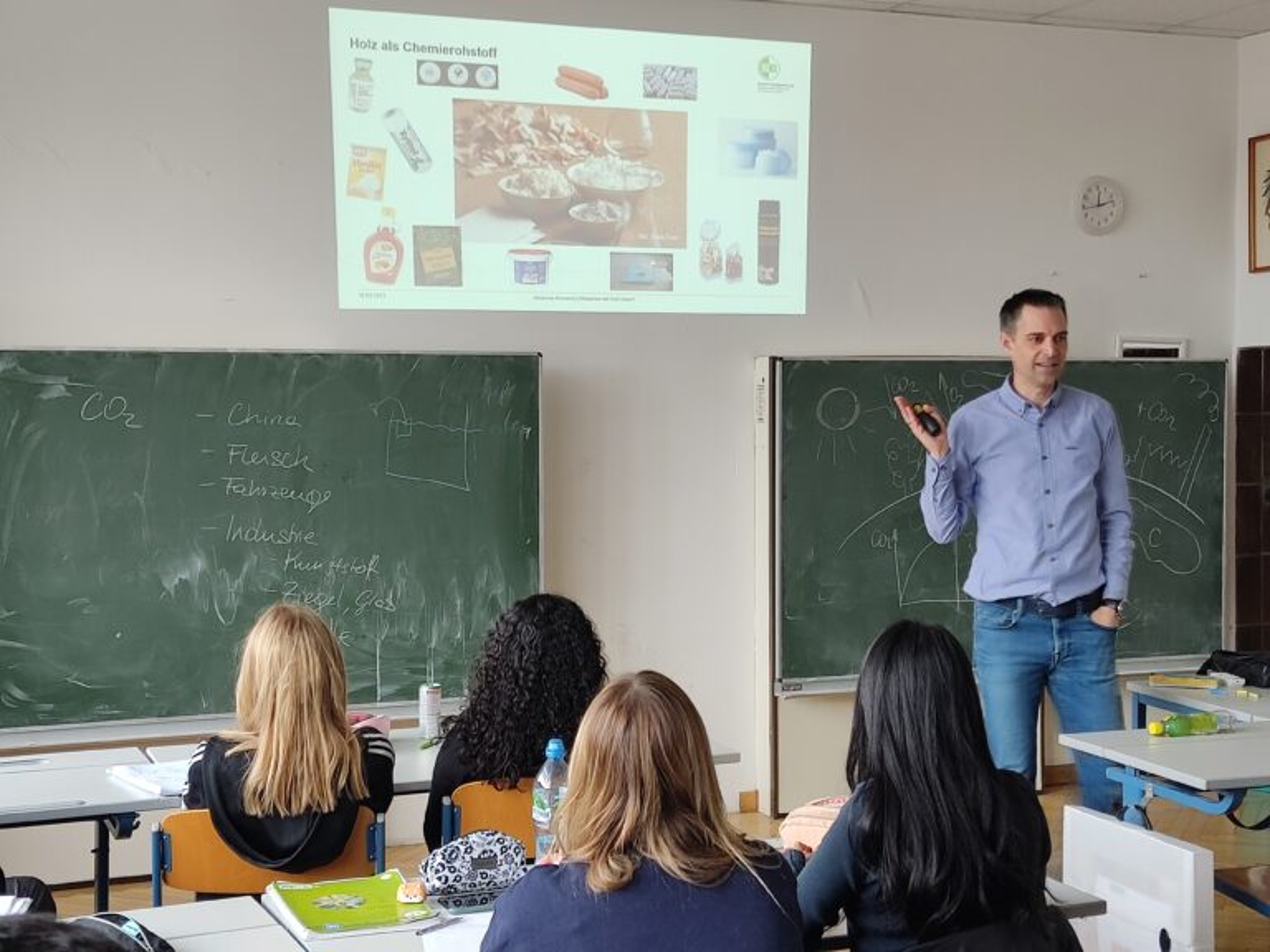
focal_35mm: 51
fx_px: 1871
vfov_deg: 28.6
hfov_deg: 37.5
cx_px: 635
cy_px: 476
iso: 164
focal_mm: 4.71
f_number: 1.79
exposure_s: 1/50
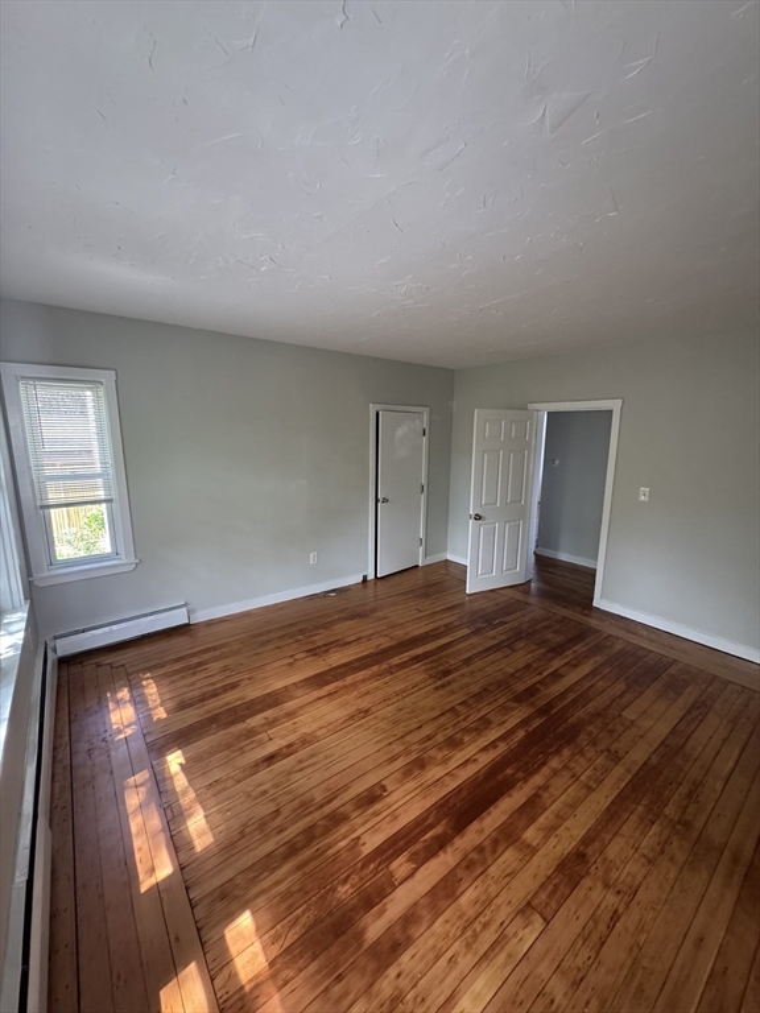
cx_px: 380
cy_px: 506
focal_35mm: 14
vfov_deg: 102.1
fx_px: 410
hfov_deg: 85.7
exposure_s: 1/97
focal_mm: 2.22
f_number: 2.2
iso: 320
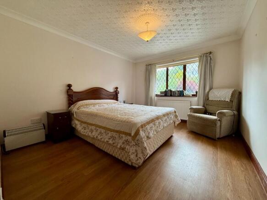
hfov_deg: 102.1
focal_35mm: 14
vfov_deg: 85.7
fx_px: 108
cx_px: 134
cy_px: 100
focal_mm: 2.22
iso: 160
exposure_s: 1/100
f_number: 2.2
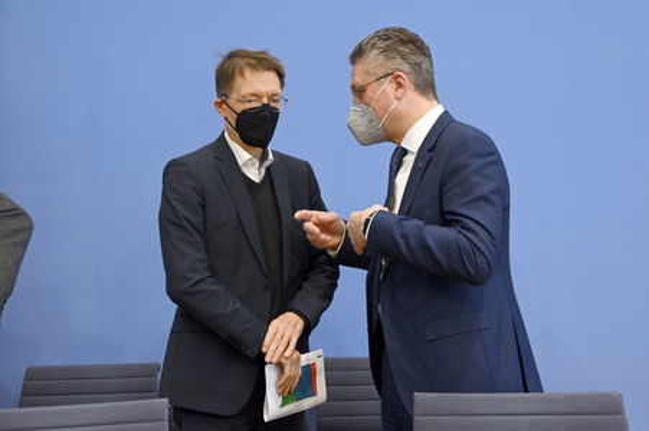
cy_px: 216
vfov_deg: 21.9
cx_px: 324
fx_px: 1117
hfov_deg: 32.4
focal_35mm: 62
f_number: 5.6
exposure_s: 1/400
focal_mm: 62
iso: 3200
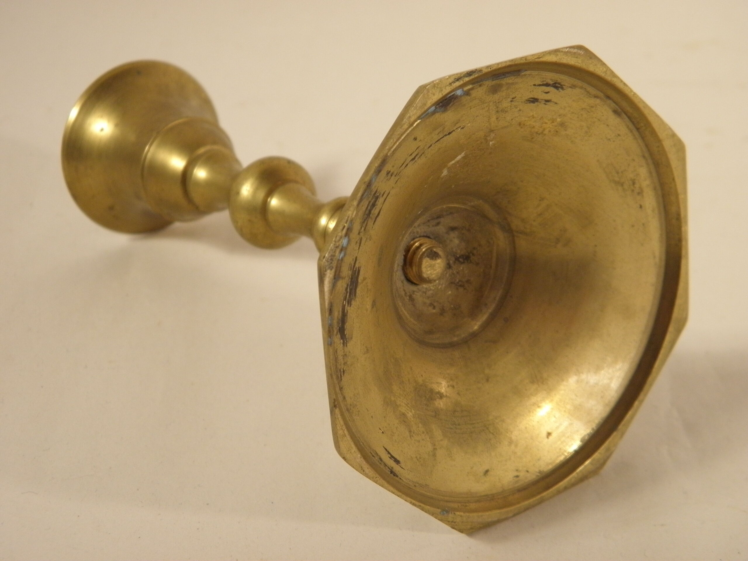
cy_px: 280
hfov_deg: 24.4
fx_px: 1729
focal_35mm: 80
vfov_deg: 18.4
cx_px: 374
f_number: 4.4
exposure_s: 1/50
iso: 200
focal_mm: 14.3
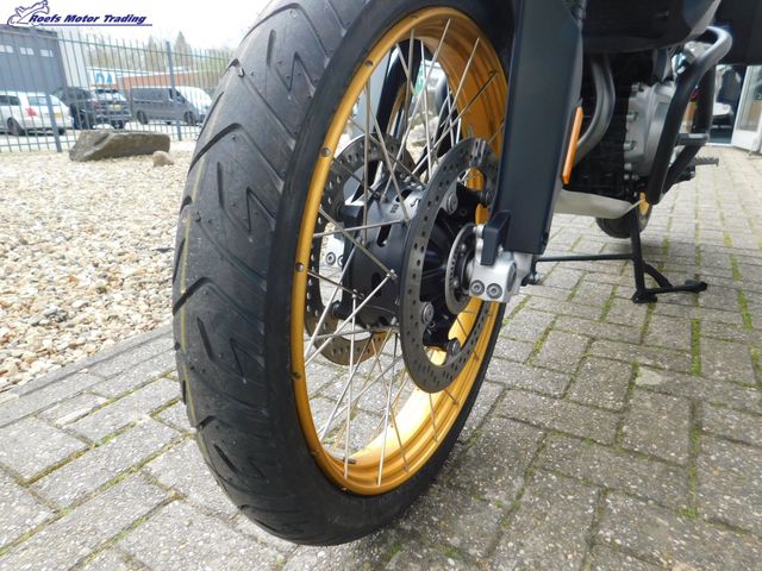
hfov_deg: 73.9
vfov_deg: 58.9
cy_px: 286
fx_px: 506
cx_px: 381
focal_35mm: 23
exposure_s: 1/200
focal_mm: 4
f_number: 3
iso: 125
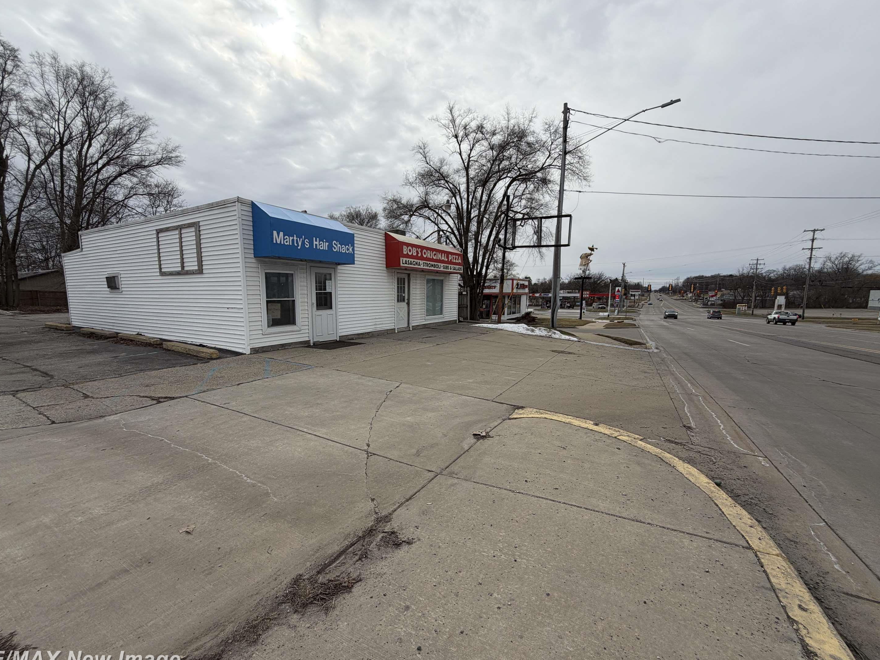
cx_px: 419
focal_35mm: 15
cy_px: 342
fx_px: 381
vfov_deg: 81.7
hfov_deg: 98.1
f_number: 2.2
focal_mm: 2.22
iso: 20
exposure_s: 1/1001
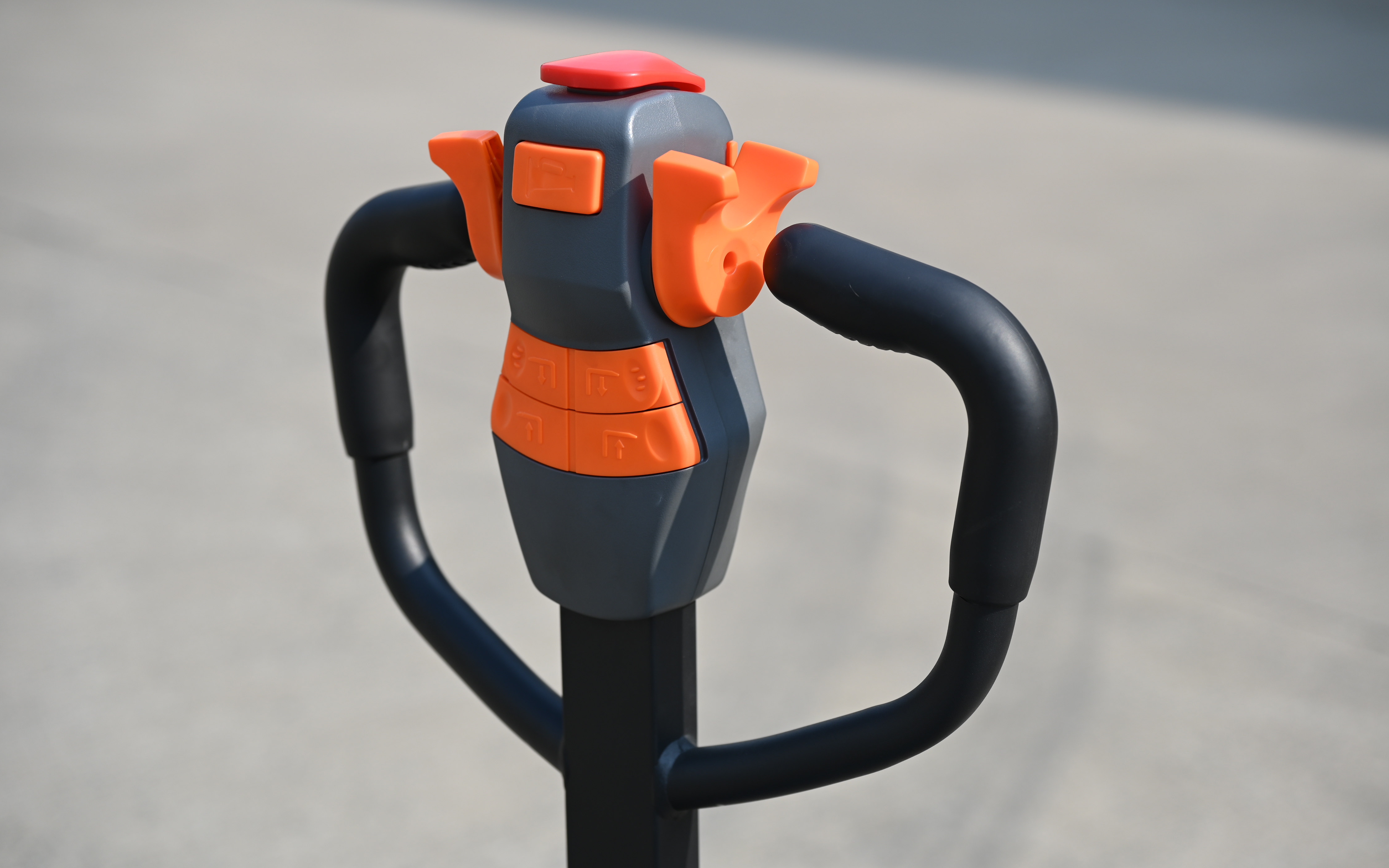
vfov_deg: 18.6
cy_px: 439
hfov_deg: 29.4
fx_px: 2650
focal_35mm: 70
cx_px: 699
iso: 100
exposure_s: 1/800
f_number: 4
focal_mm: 68
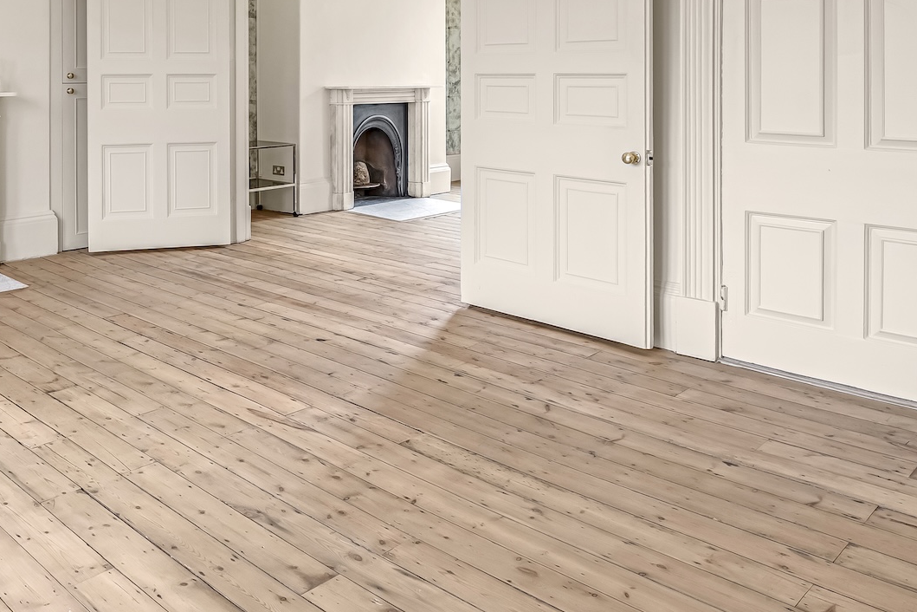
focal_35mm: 34
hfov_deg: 52.8
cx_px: 210
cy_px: 85
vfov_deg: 36.9
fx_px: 866
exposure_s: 1/6
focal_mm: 15
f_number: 8
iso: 100
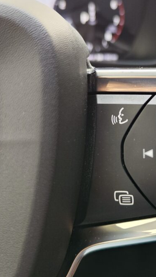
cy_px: 127
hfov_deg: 26.2
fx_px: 331
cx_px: 118
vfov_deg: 45.4
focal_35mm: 45
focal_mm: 7.01
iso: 124
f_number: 1.69
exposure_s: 1/100
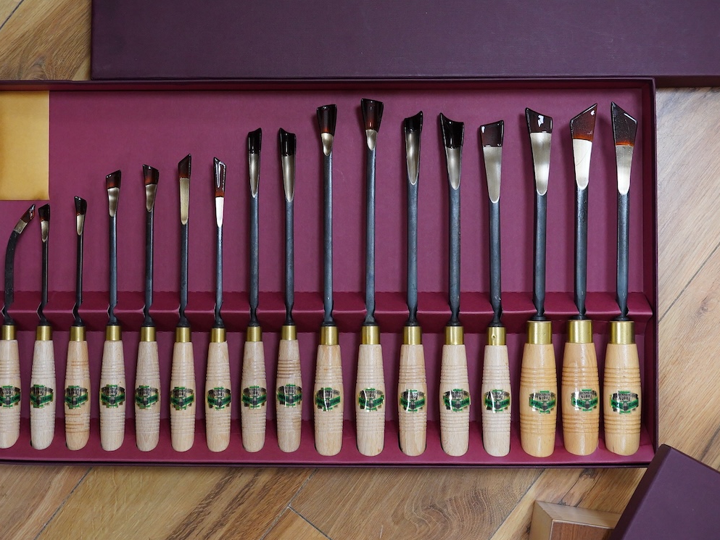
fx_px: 1019
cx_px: 314
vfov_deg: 29.7
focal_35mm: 49
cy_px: 271
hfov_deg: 38.8
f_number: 8
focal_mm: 30
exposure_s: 1/160
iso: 2500
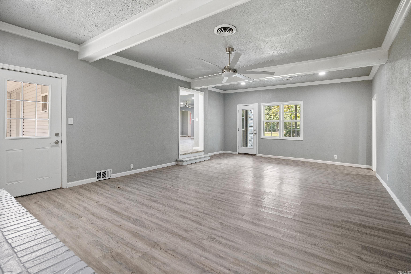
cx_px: 206
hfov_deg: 96.7
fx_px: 183
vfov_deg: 73.7
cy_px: 137
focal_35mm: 16
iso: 1000
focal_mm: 16
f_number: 5.6
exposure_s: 1/6
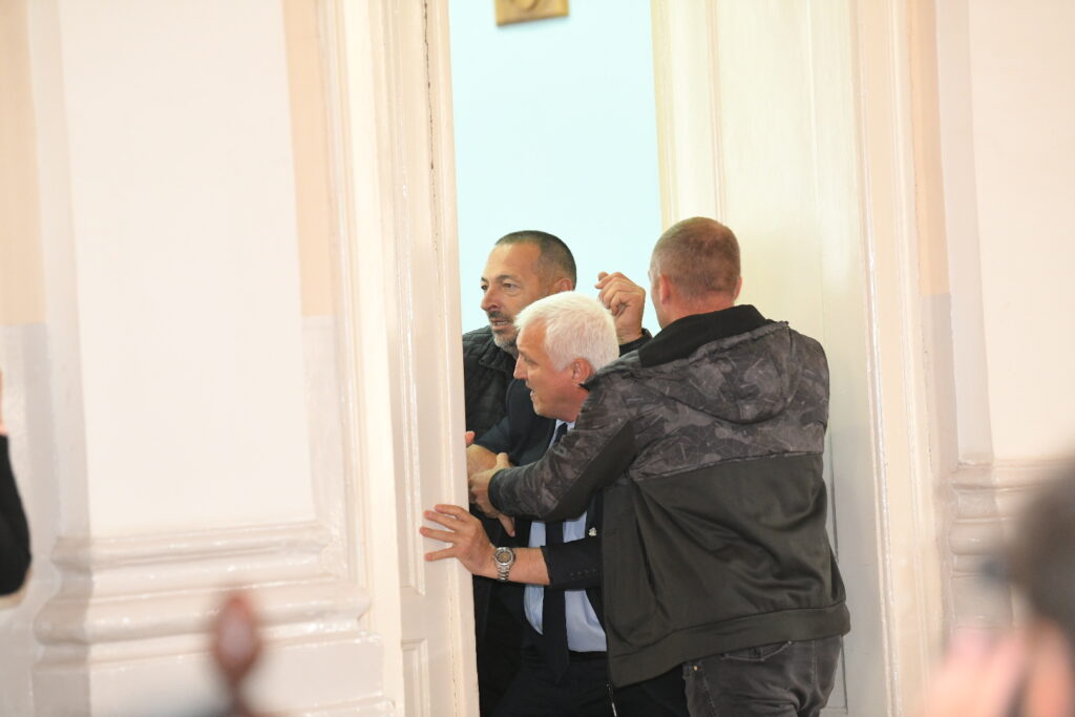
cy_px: 358
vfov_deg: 9.2
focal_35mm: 150
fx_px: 4479
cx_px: 538
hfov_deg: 13.7
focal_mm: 150
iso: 6400
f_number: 4
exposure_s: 1/250
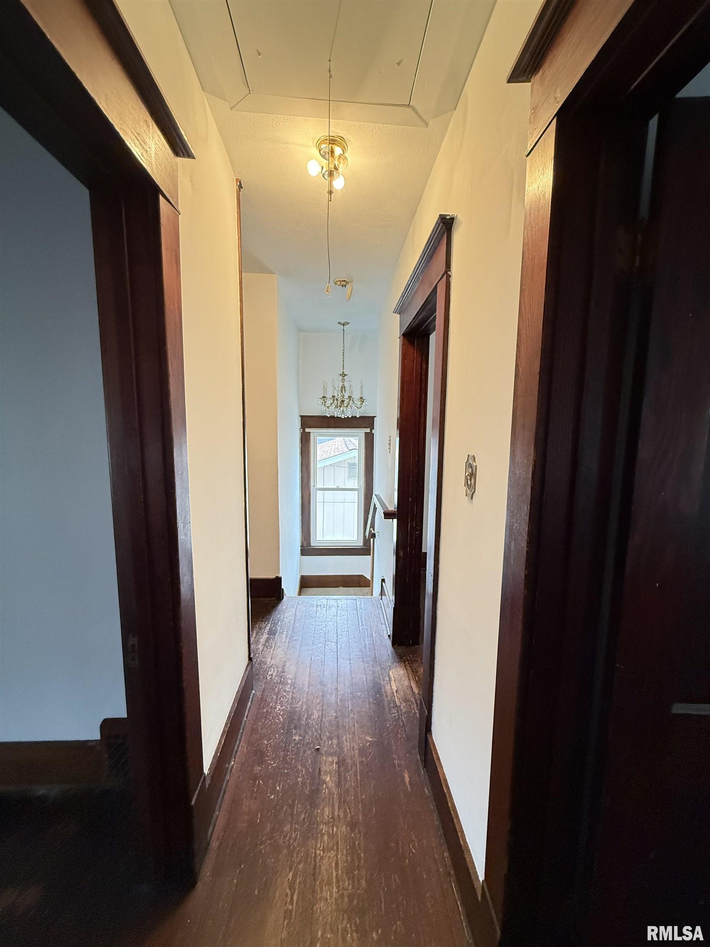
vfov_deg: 102.1
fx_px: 383
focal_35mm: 14
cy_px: 474
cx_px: 355
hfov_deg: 85.7
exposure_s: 1/60
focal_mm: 2.22
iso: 400
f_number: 2.2
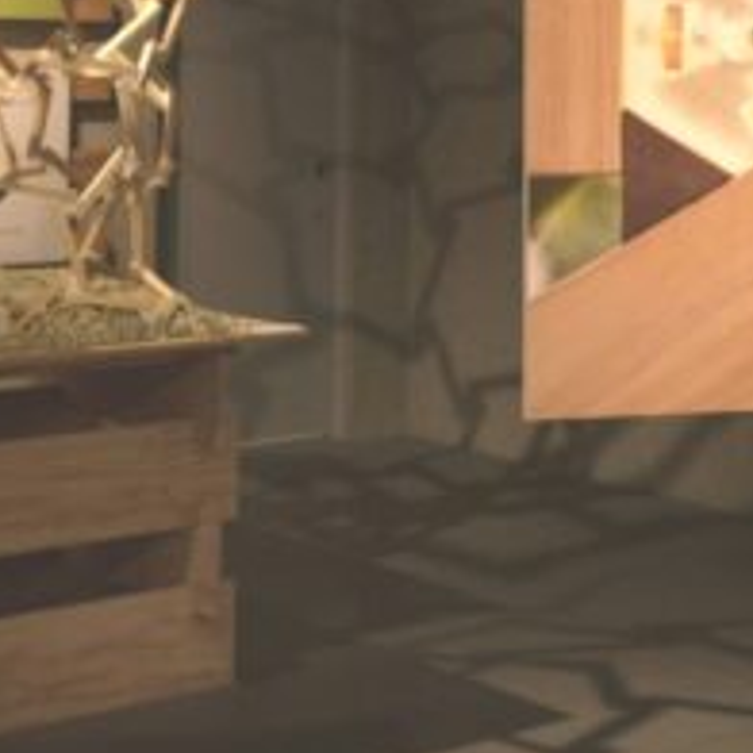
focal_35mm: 86
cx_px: 584
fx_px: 2117
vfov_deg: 19.6
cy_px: 4
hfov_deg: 20.0
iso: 1250
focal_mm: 22.3
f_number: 6.4
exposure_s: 1/125
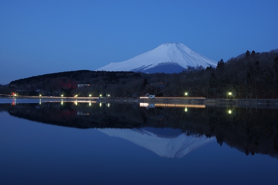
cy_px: 92
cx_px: 139
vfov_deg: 31.9
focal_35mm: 42
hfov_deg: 46.4
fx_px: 324
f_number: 11
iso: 200
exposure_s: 30
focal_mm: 28
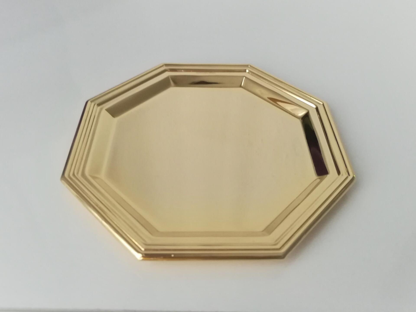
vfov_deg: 53.1
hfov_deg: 67.3
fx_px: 312
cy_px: 156
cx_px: 208
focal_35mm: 26
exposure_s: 1/20
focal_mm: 3.83
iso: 500
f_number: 2.2
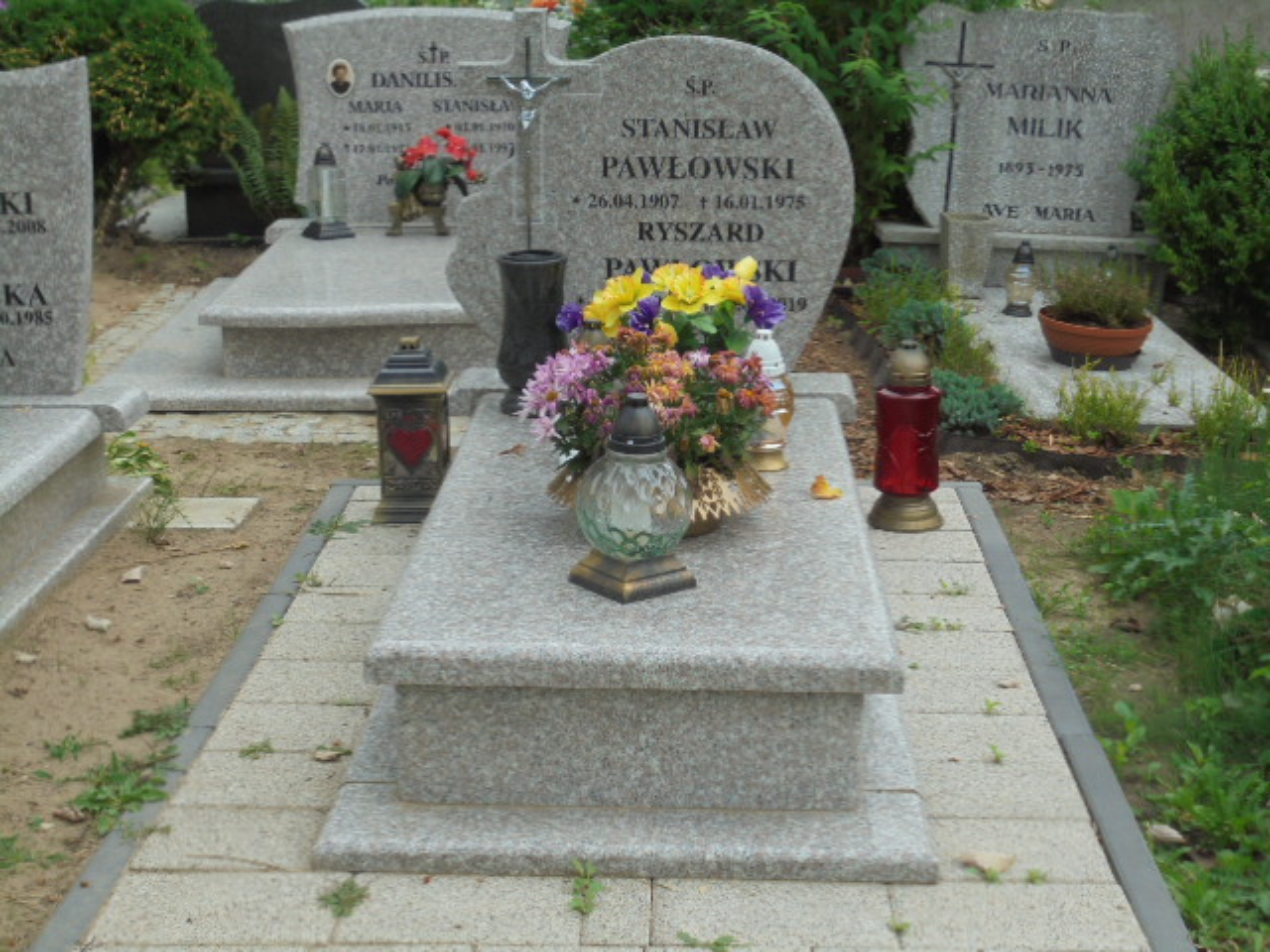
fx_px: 2055
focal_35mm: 56
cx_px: 635
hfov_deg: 34.3
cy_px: 476
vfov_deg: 26.1
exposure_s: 1/160
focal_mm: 10.1
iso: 100
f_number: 5.2
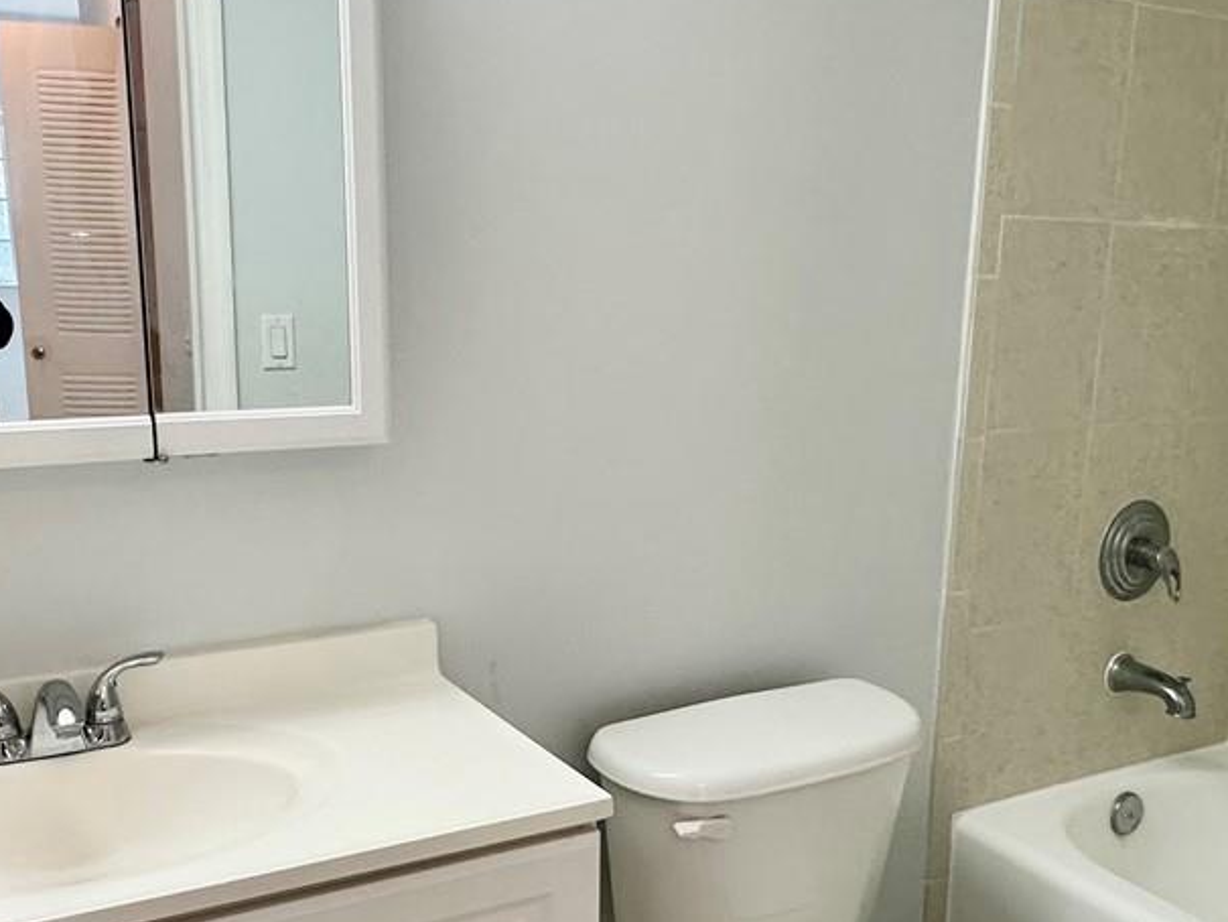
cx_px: 627
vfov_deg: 38.4
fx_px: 1313
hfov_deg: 50.1
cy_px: 573
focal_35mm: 37
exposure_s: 1/120
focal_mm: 2.22
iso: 200
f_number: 2.2
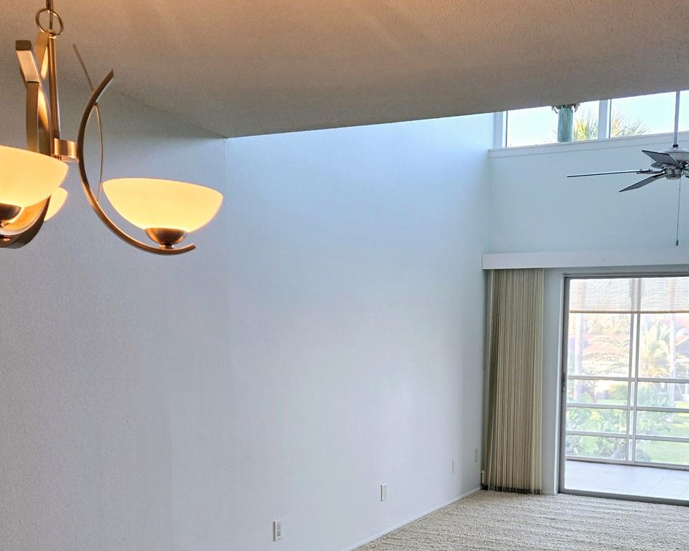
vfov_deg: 38.3
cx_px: 470
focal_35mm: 38
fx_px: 775
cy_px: 407
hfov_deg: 47.0
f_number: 1.8
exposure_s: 1/120
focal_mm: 5.4
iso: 125
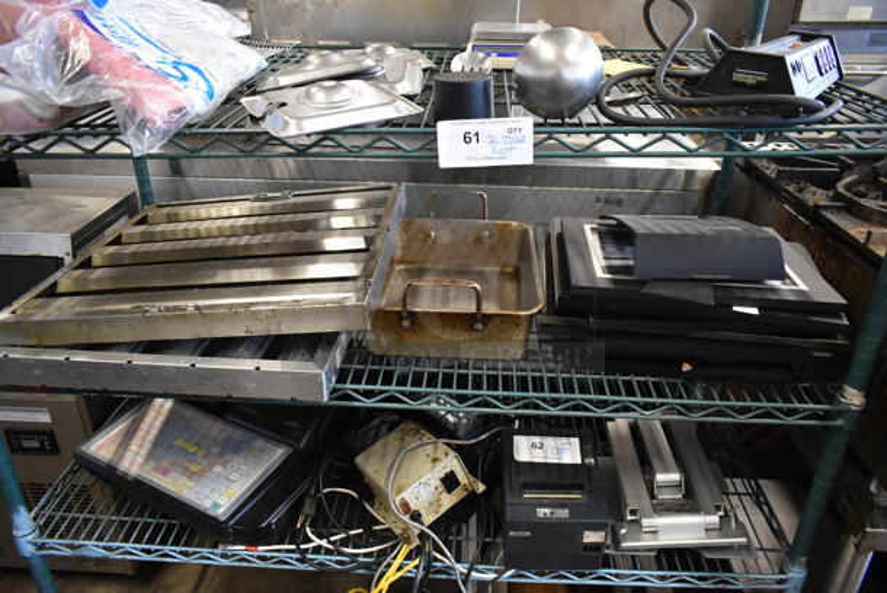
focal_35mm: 27
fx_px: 666
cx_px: 444
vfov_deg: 48.0
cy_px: 296
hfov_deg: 67.3
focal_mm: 18
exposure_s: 1/30
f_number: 3.5
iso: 900
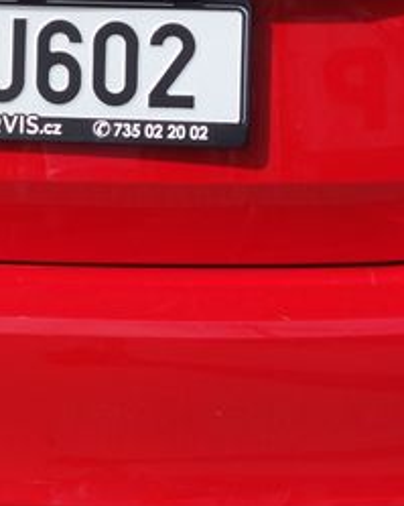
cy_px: -25
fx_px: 1615
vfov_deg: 17.3
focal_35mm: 108
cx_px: -35
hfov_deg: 14.0
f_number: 2.8
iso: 125
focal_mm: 10.4
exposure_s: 1/2000
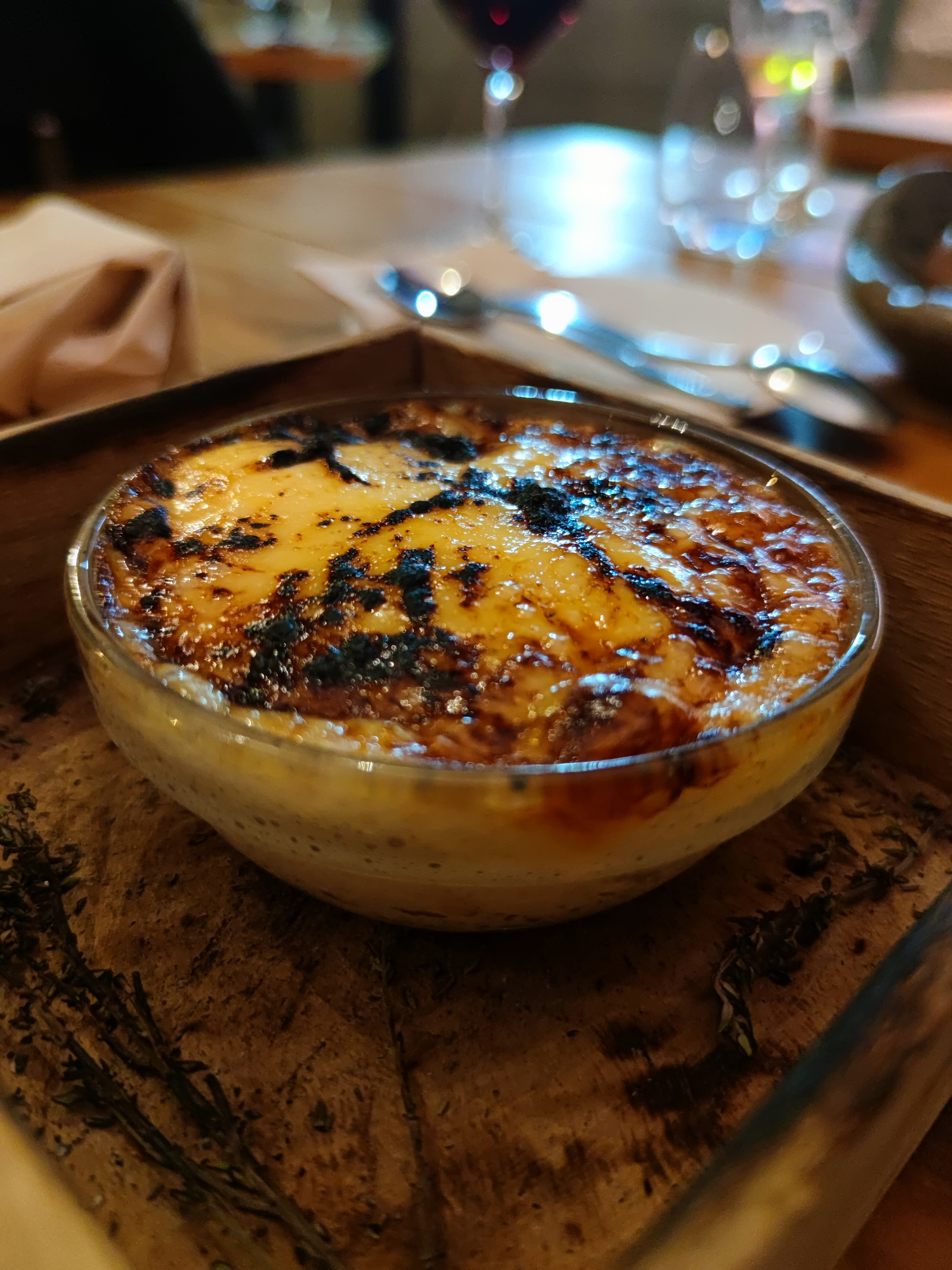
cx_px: 476
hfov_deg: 56.8
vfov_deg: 71.6
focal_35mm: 24
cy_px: 635
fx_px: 880
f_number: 1.69
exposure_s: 1/50
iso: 1417
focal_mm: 6.72
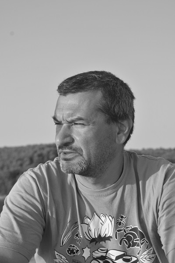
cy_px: 132
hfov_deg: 18.1
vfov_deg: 27.0
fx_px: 548
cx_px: 88
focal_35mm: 75
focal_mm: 50
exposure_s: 1/250
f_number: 7.1
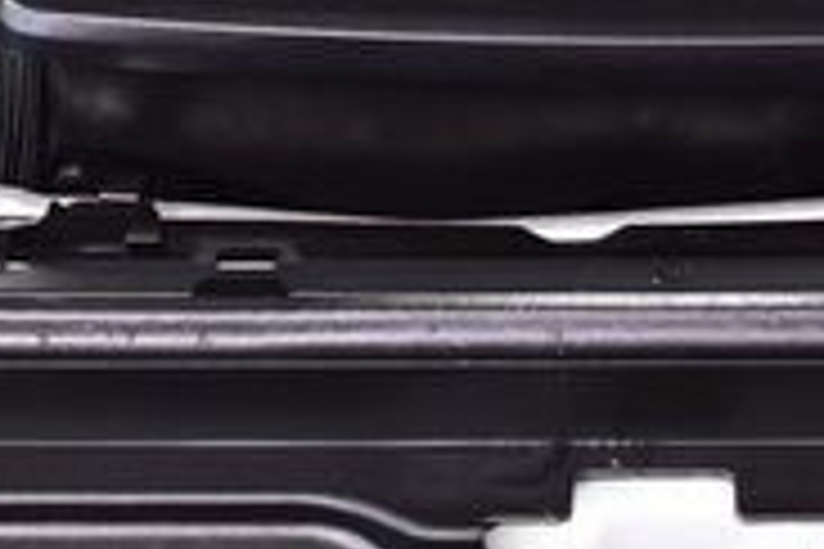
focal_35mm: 126
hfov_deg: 16.2
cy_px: -196
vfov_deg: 10.6
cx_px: 648
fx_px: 2884
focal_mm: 24
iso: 1600
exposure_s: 1/15
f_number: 5.6
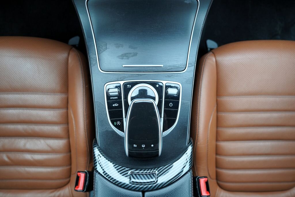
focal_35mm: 24
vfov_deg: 53.1
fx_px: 197
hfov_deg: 73.7
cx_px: 148
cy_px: 98
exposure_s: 1/50
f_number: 3.5
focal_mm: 24
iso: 100
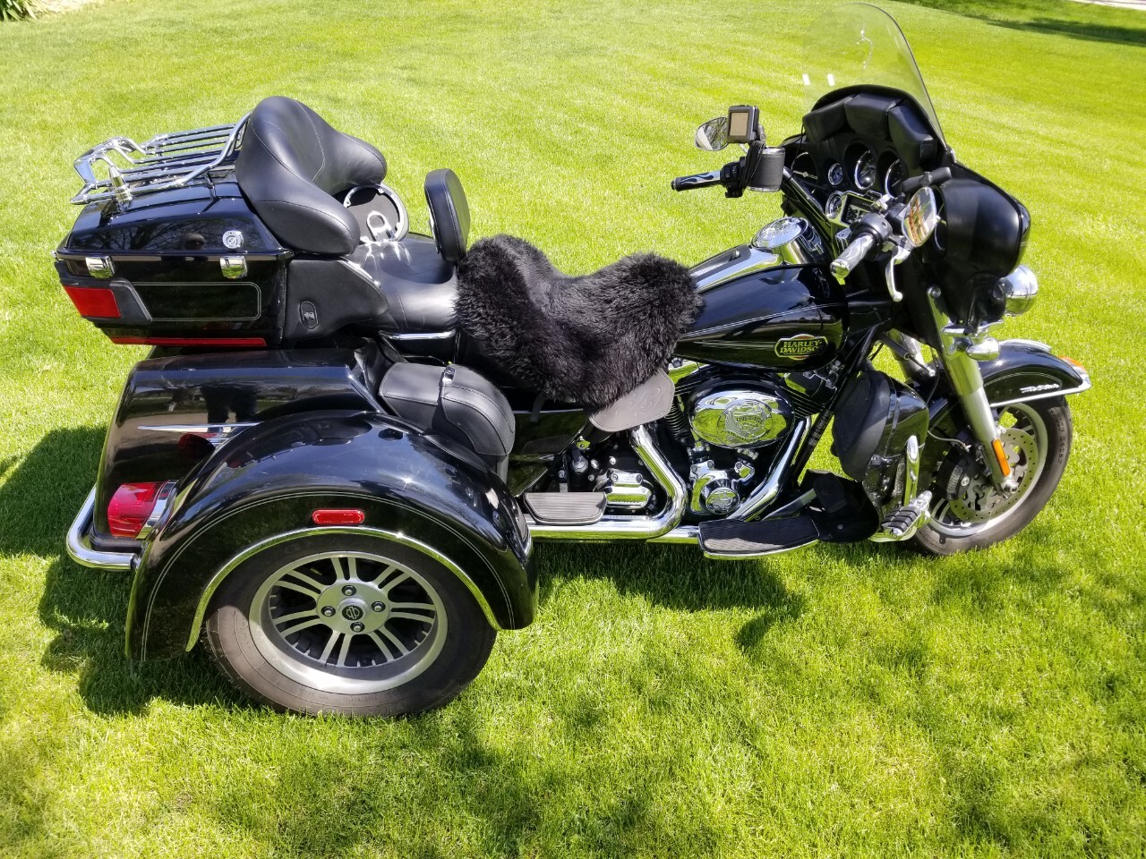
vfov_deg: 53.1
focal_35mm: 26
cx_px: 573
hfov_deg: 67.3
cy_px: 430
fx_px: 861
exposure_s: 1/578
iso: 50
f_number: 1.7
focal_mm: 4.3
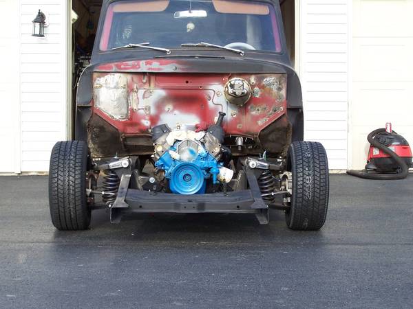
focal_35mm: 64
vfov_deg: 22.9
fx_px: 764
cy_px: 154
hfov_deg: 30.3
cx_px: 206
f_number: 3.2
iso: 80
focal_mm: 10.7
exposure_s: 1/250
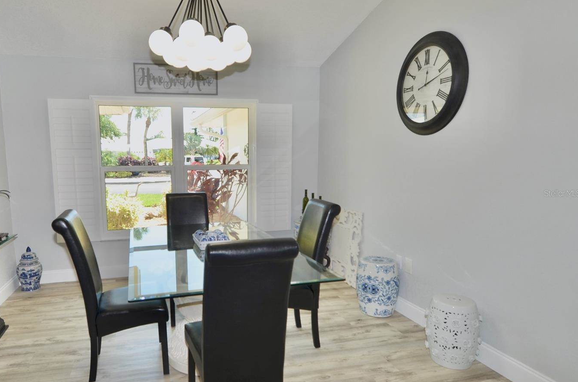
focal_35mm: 43
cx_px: 237
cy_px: 193
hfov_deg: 45.3
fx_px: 689
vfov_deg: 31.0
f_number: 5.6
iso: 140
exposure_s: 1/125
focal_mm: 24
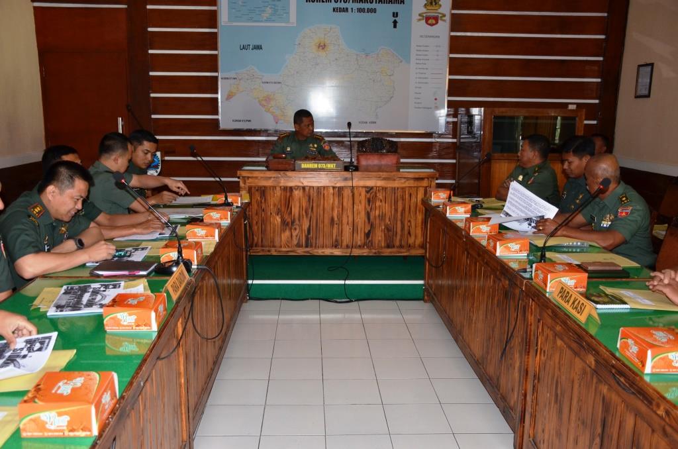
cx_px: 339
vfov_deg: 39.8
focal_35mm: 33
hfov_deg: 57.3
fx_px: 620
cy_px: 224
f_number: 3.5
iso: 800
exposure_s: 1/60
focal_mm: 22
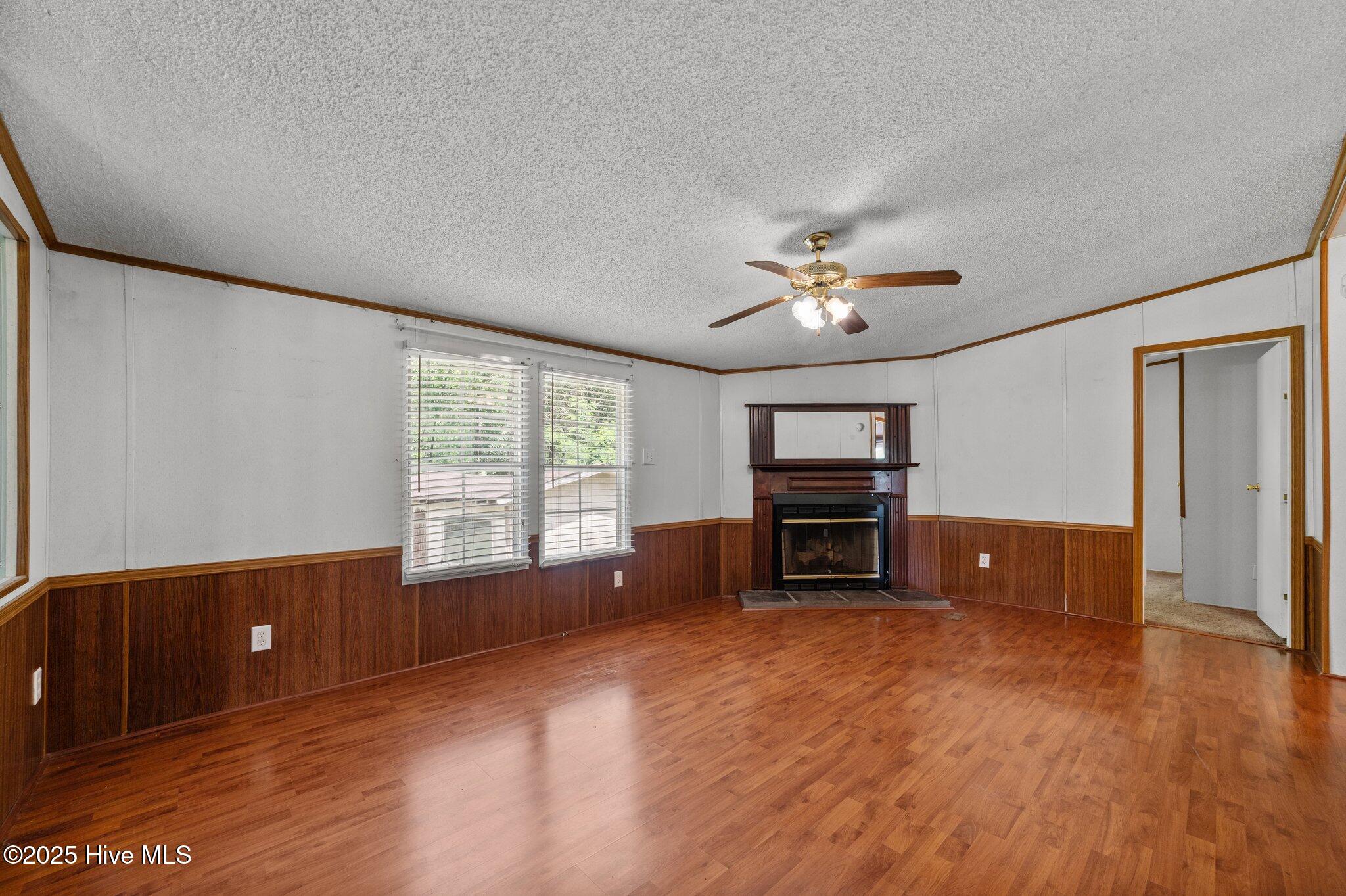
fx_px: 523
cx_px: 673
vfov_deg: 81.1
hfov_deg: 104.3
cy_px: 448
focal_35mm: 14
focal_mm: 14
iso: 250
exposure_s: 1/6
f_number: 8
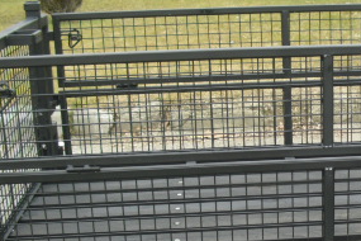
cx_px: 305
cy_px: 183
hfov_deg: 23.7
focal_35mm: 84
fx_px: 842
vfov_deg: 16.2
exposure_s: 1/100
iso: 100
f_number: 3.1
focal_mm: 6.3
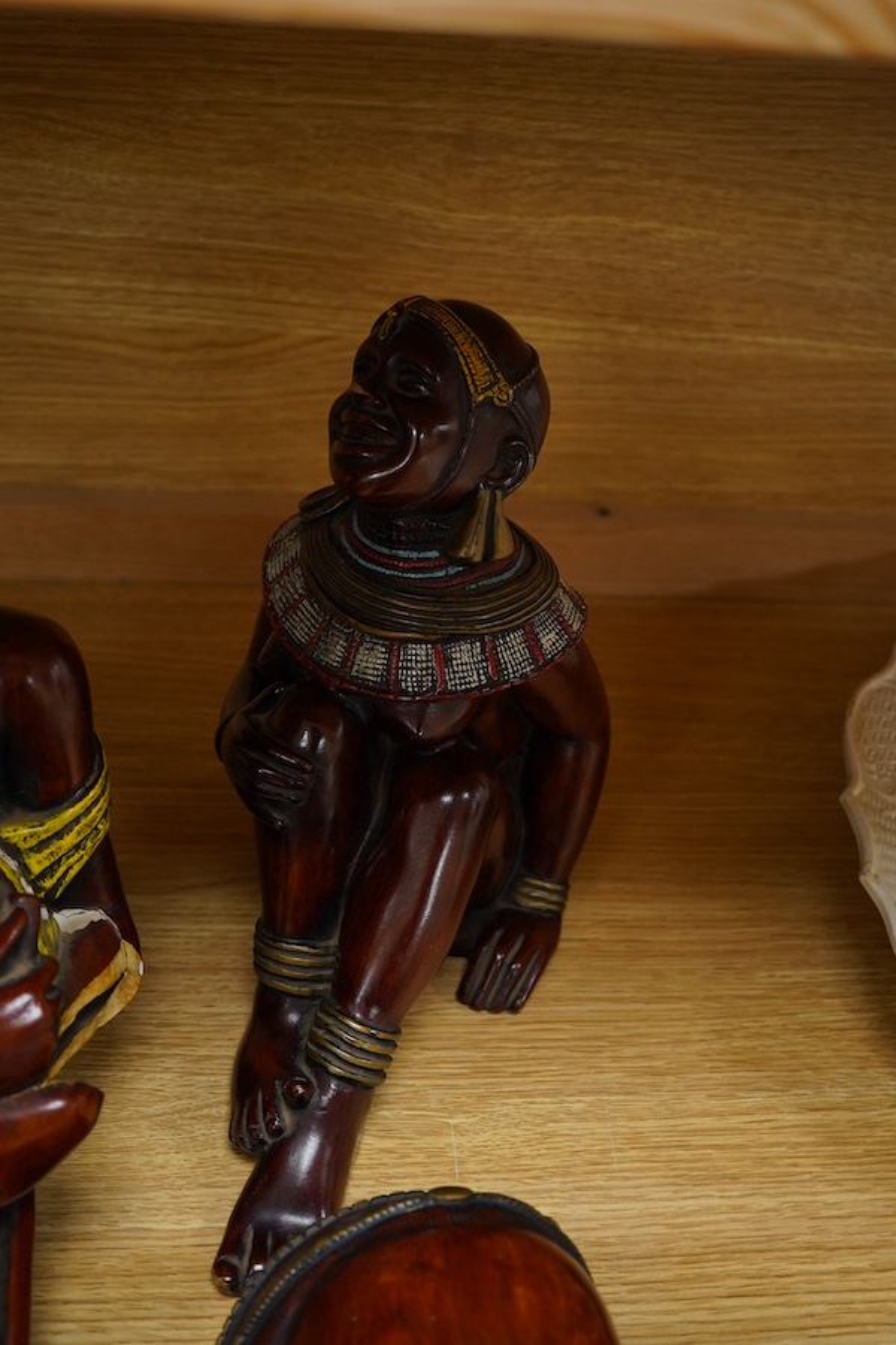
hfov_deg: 29.9
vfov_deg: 43.6
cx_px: 448
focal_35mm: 45
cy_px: 672
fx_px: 1680
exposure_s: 1/125
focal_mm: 30
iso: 1250
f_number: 5.6
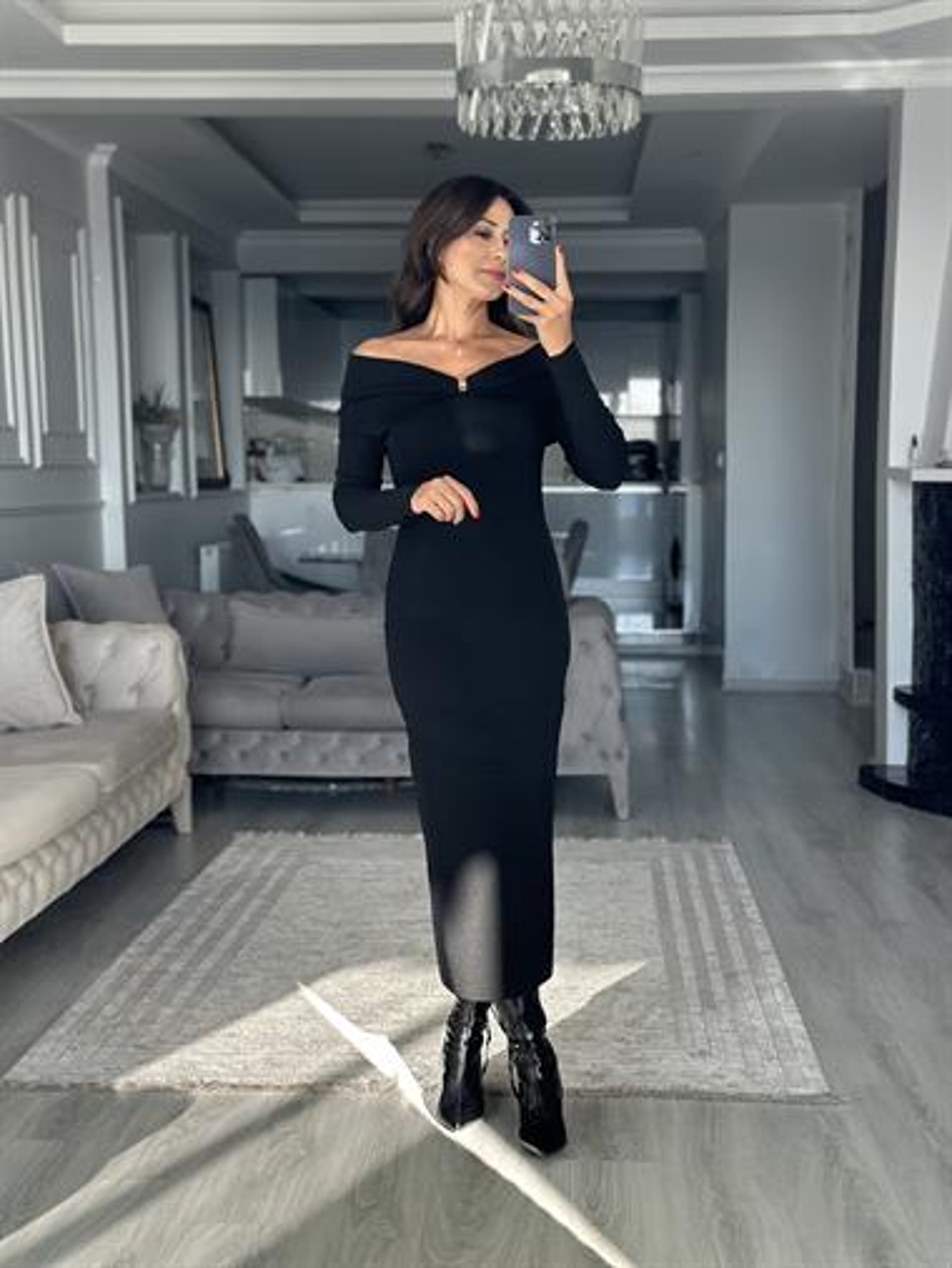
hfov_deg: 30.3
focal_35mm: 48
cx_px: 476
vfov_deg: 39.6
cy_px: 634
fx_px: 1759
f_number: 1.78
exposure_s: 1/218
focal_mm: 6.86
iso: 80
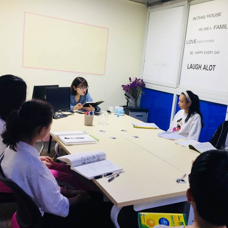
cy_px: 115
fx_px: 261
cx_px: 144
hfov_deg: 46.8
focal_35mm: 35
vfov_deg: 47.2
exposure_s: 1/33
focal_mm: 4.15
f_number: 2.2
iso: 160
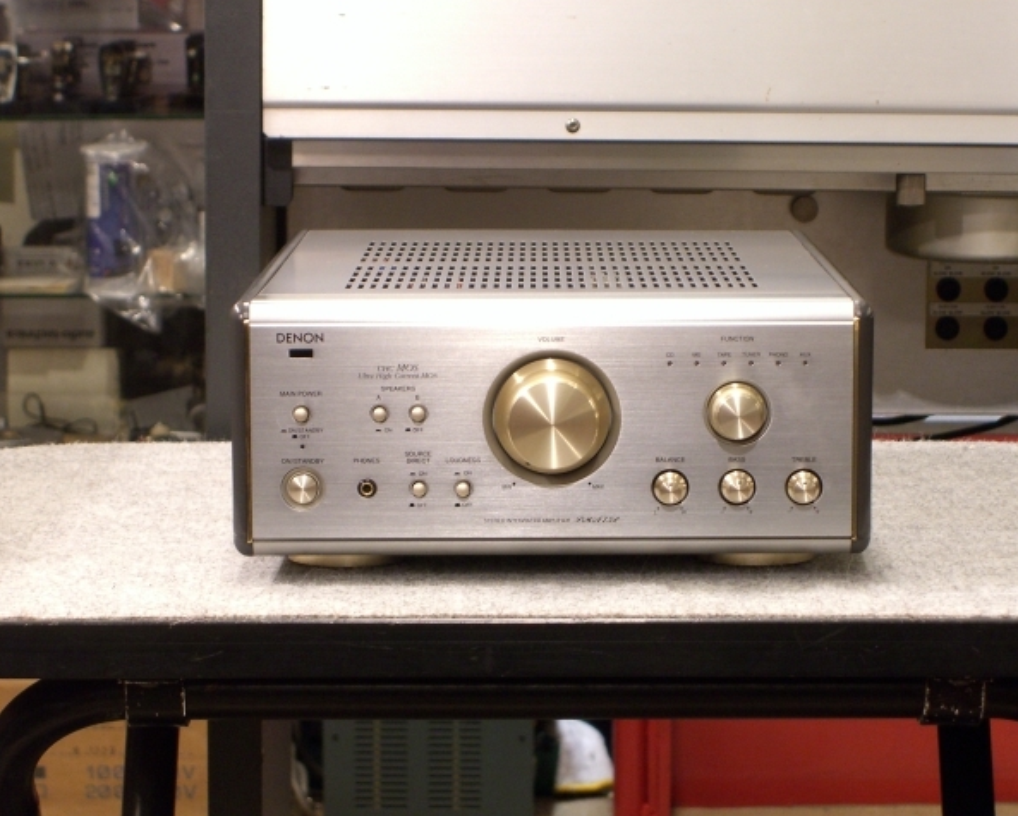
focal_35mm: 120
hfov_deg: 16.0
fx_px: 3617
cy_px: 411
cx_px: 548
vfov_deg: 12.9
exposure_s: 1/5
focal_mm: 23.7
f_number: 5.1
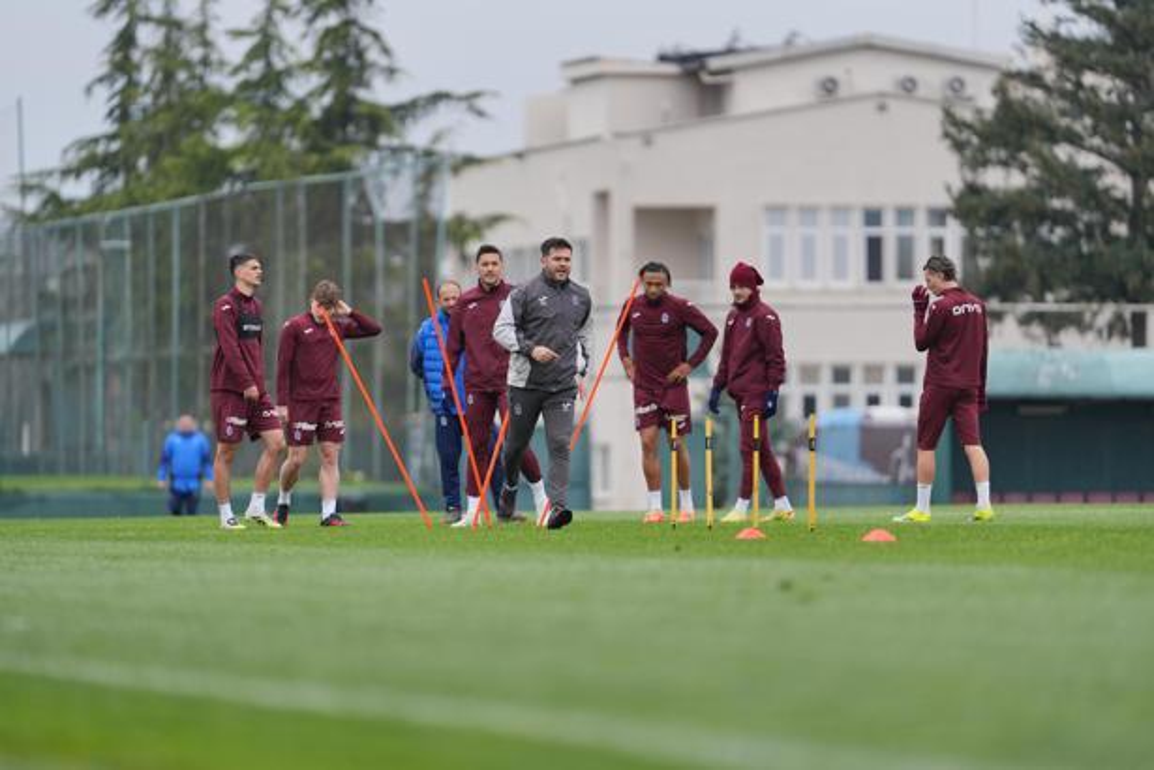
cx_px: 577
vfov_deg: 4.6
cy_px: 385
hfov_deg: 6.9
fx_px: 9616
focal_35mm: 300
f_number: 2.8
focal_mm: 300
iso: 250
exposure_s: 1/3200
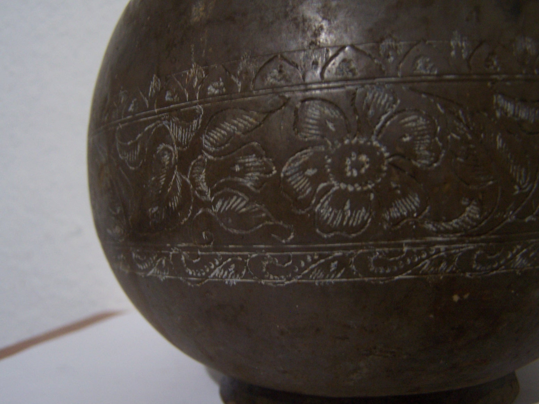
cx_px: 270
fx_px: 592
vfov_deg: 37.7
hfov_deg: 49.0
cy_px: 202
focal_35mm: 38
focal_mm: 6.3
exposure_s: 1/8
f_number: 2.8
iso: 140
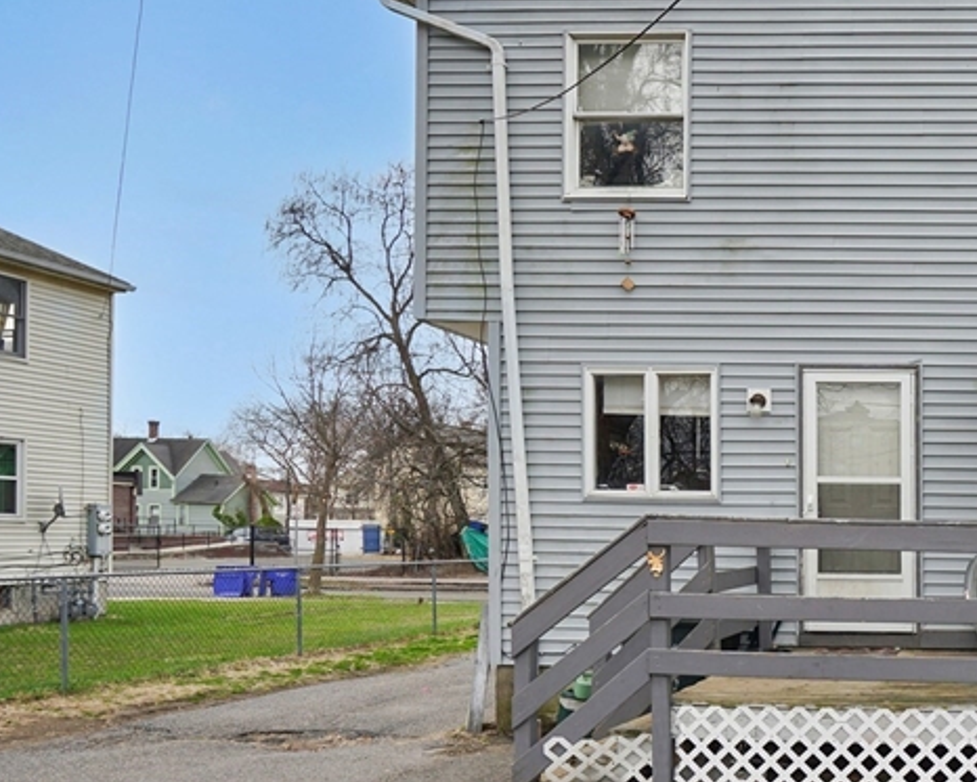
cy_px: 190
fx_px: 954
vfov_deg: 43.1
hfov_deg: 43.0
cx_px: 1061
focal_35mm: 33
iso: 100
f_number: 8
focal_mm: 16
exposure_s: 1/100
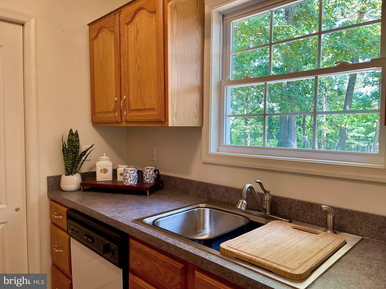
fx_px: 279
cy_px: 144
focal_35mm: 25
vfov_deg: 54.9
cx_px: 193
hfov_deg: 69.4
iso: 125
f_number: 1.6
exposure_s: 1/120
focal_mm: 5.1
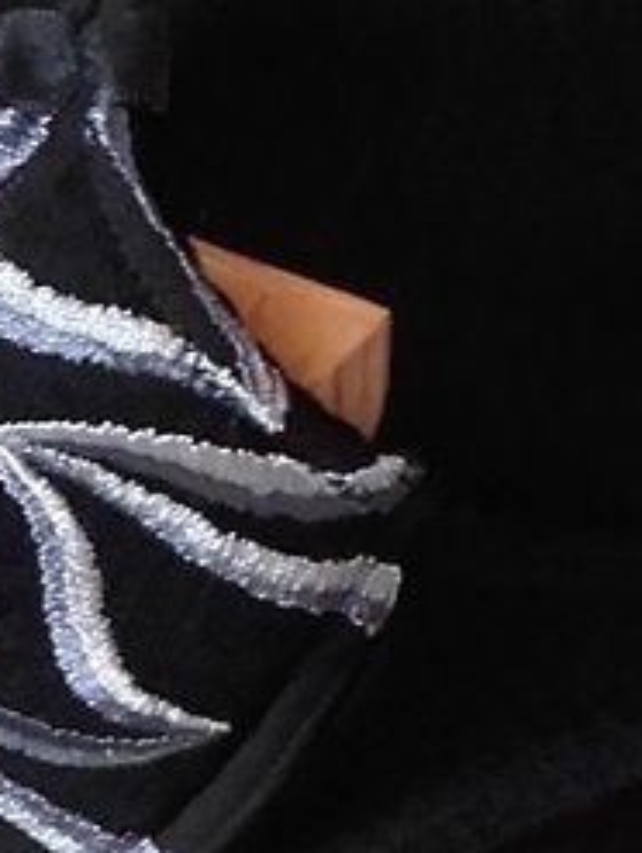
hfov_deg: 8.9
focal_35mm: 167
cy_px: 920
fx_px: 4119
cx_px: 76
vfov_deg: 11.7
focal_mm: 3.31
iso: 110
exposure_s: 1/17
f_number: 2.2
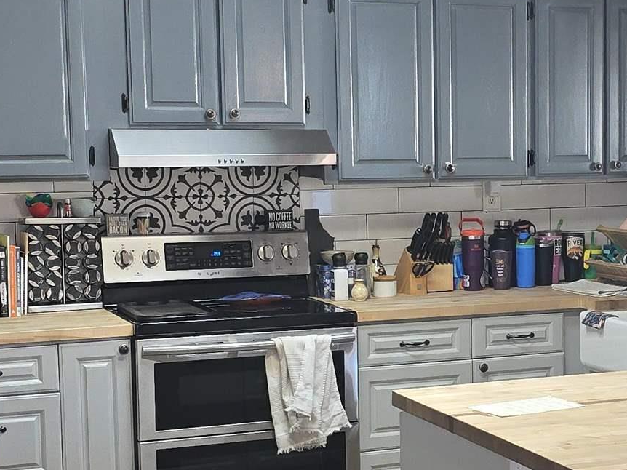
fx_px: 1485
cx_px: 515
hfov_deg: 23.4
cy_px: 307
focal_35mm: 82
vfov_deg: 17.9
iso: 100
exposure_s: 1/24
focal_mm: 6.3
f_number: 1.7
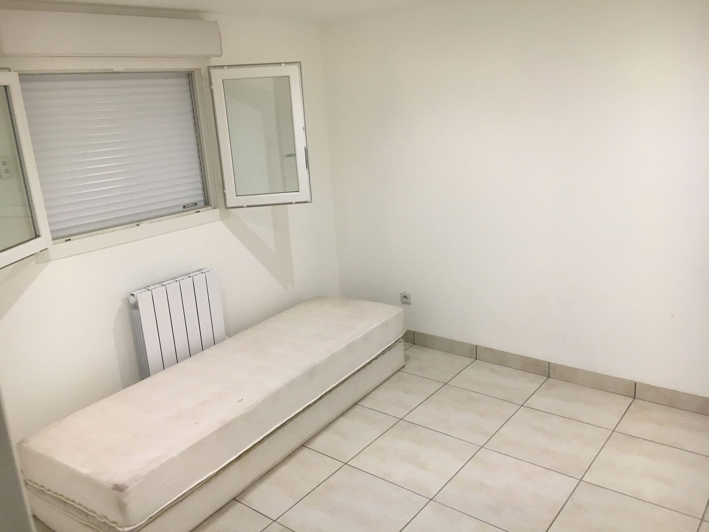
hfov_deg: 61.7
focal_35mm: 29
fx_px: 594
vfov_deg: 48.2
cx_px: 354
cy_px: 266
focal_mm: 4.15
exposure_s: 1/33
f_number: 2.2
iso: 40
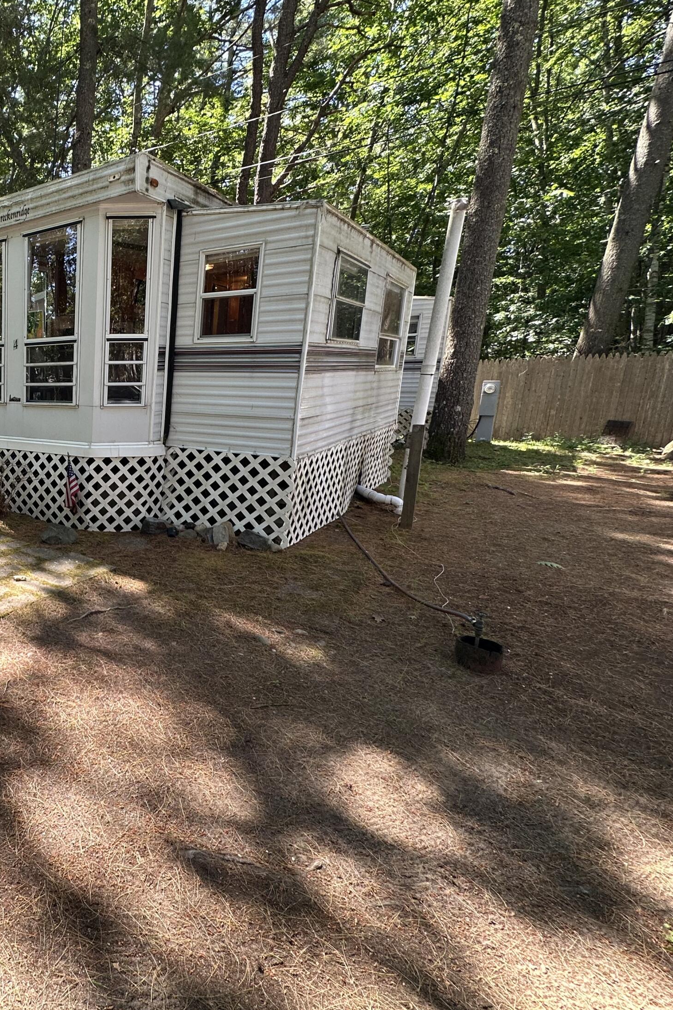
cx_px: -10
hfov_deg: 49.6
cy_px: 493
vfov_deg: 84.0
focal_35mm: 20
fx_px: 561
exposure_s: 1/99
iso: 64
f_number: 2.2
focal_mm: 2.22
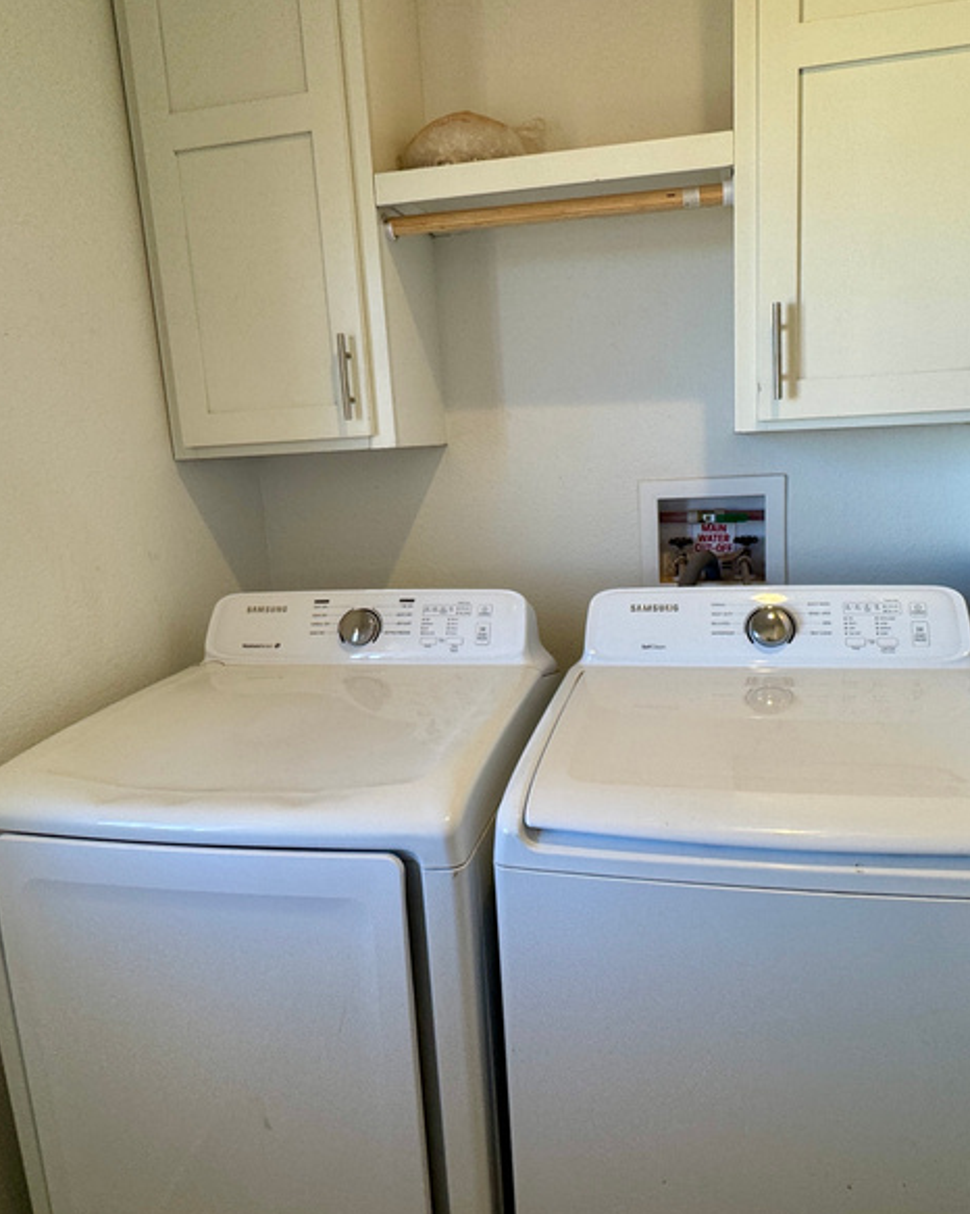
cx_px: 537
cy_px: 610
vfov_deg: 70.3
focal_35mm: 24
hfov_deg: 58.6
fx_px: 862
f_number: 2.2
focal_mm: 2.22
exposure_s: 1/120
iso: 100
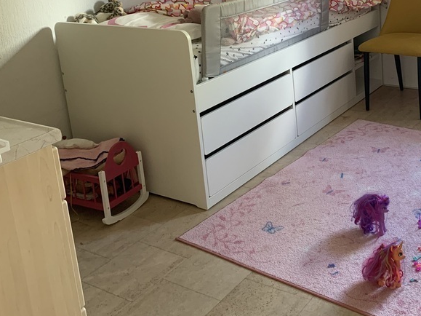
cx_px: 322
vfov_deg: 30.4
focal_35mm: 46
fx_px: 559
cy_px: 43
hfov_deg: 40.0
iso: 160
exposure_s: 1/60
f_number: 1.8
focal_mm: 4.25
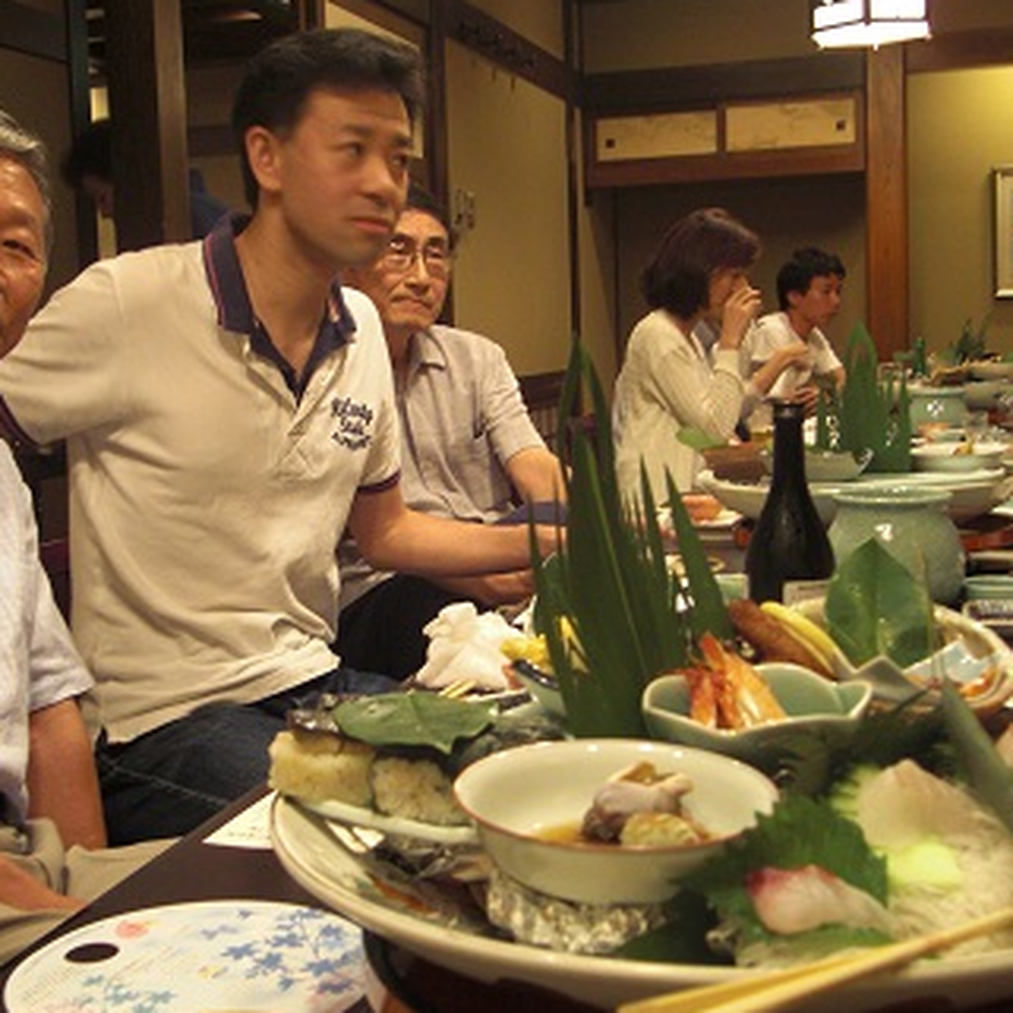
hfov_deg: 36.0
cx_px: 435
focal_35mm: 47
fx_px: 1556
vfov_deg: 36.1
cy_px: 506
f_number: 3
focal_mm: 6.9
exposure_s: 1/6
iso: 200
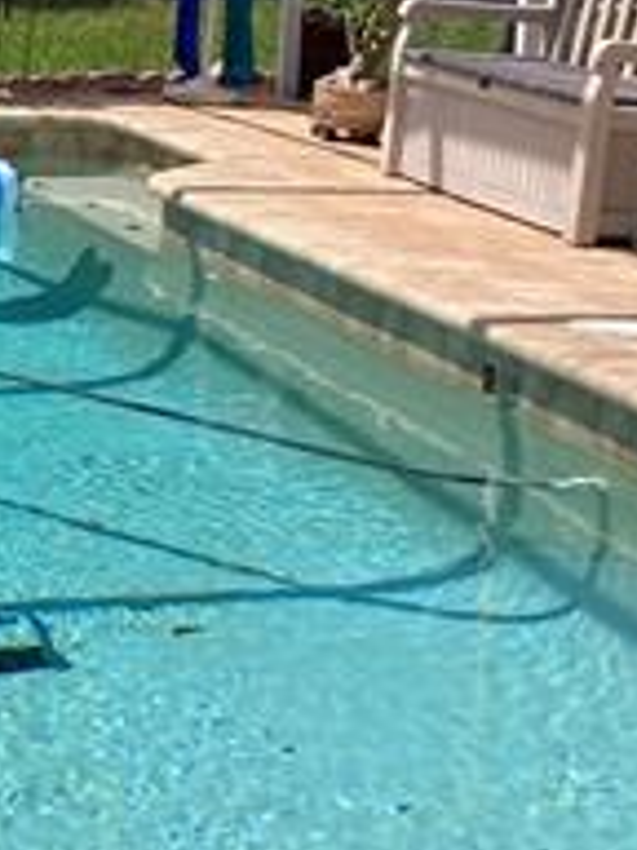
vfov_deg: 17.5
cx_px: -442
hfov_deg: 12.3
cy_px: 248
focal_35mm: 112
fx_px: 2748
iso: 20
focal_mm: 3.99
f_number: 1.8
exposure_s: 1/1567
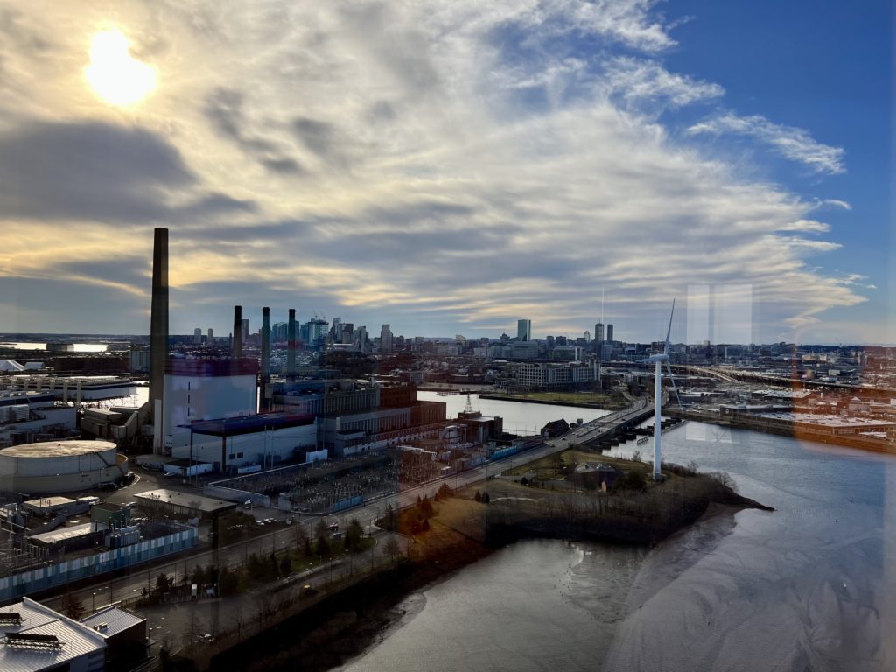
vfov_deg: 53.1
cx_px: 448
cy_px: 336
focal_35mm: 26
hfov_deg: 67.3
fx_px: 673
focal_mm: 5.7
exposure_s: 1/639
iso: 50
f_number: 1.5
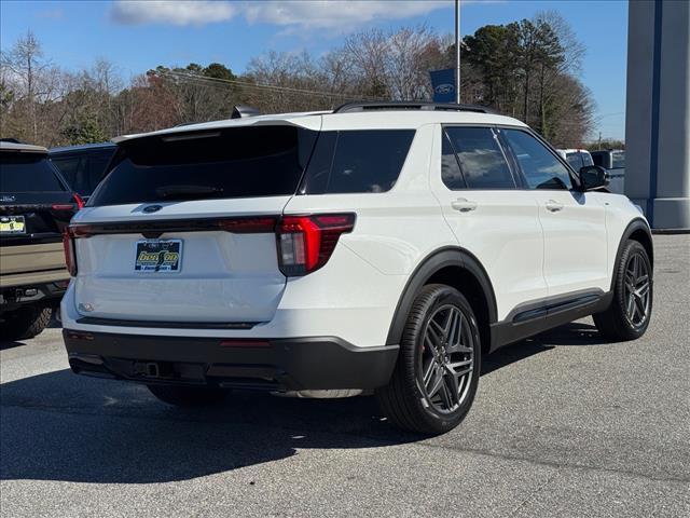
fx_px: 957
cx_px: 345
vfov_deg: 30.3
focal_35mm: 48
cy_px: 259
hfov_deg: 39.7
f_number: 1.78
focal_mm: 6.76
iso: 80
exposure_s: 1/10526
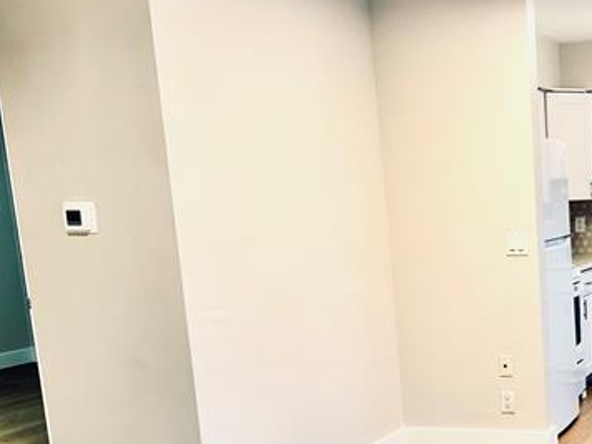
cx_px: 584
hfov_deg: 32.8
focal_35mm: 54
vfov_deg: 26.4
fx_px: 924
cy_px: 376
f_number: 1.78
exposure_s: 1/60
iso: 125
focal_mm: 6.86
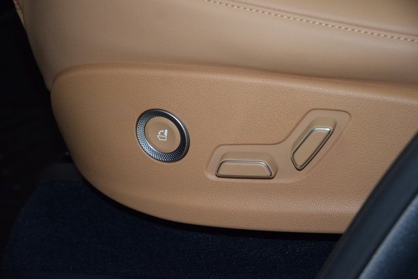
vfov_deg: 13.0
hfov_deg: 19.5
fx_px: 1219
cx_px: 209
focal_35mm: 105
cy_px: 140
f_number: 4.5
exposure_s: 1/50
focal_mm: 70
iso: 1800
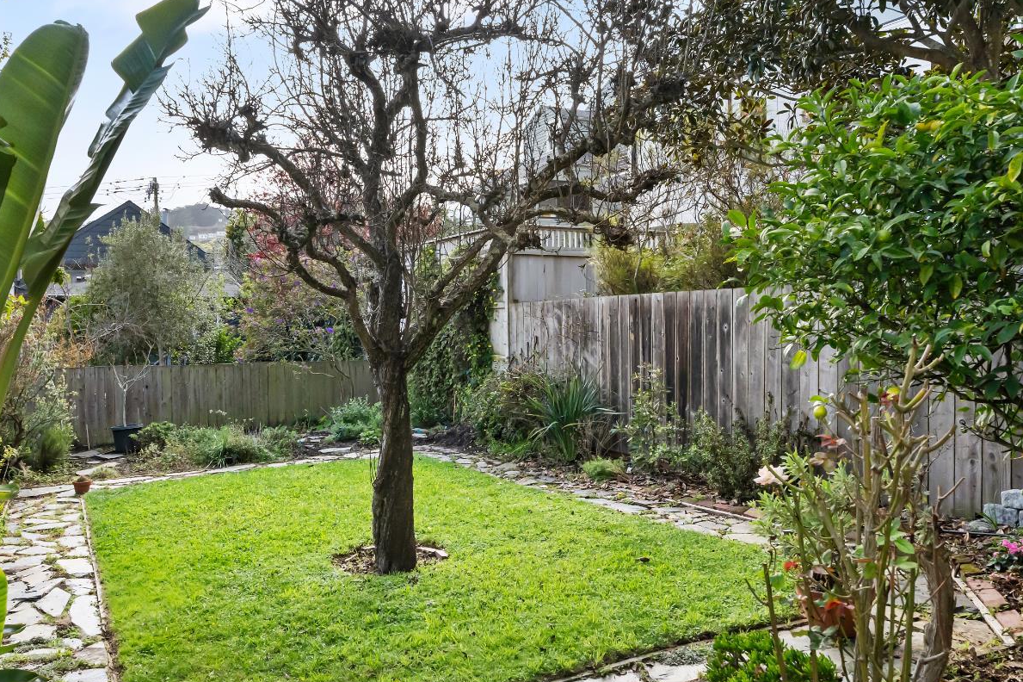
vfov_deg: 44.9
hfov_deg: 63.2
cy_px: 350
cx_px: 416
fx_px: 824
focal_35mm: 29
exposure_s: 1/1250
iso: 800
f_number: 7.1
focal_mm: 15.5
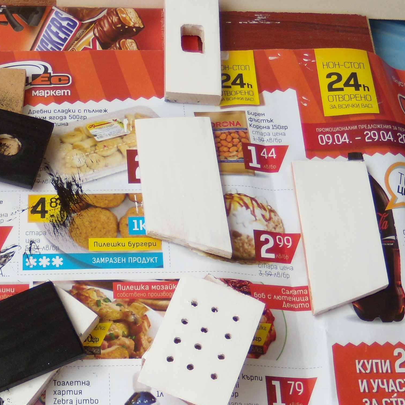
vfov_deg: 24.9
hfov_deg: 24.4
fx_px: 913
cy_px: 269
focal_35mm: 69
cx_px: 55
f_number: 3.6
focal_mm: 6.4
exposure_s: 1/250
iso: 80
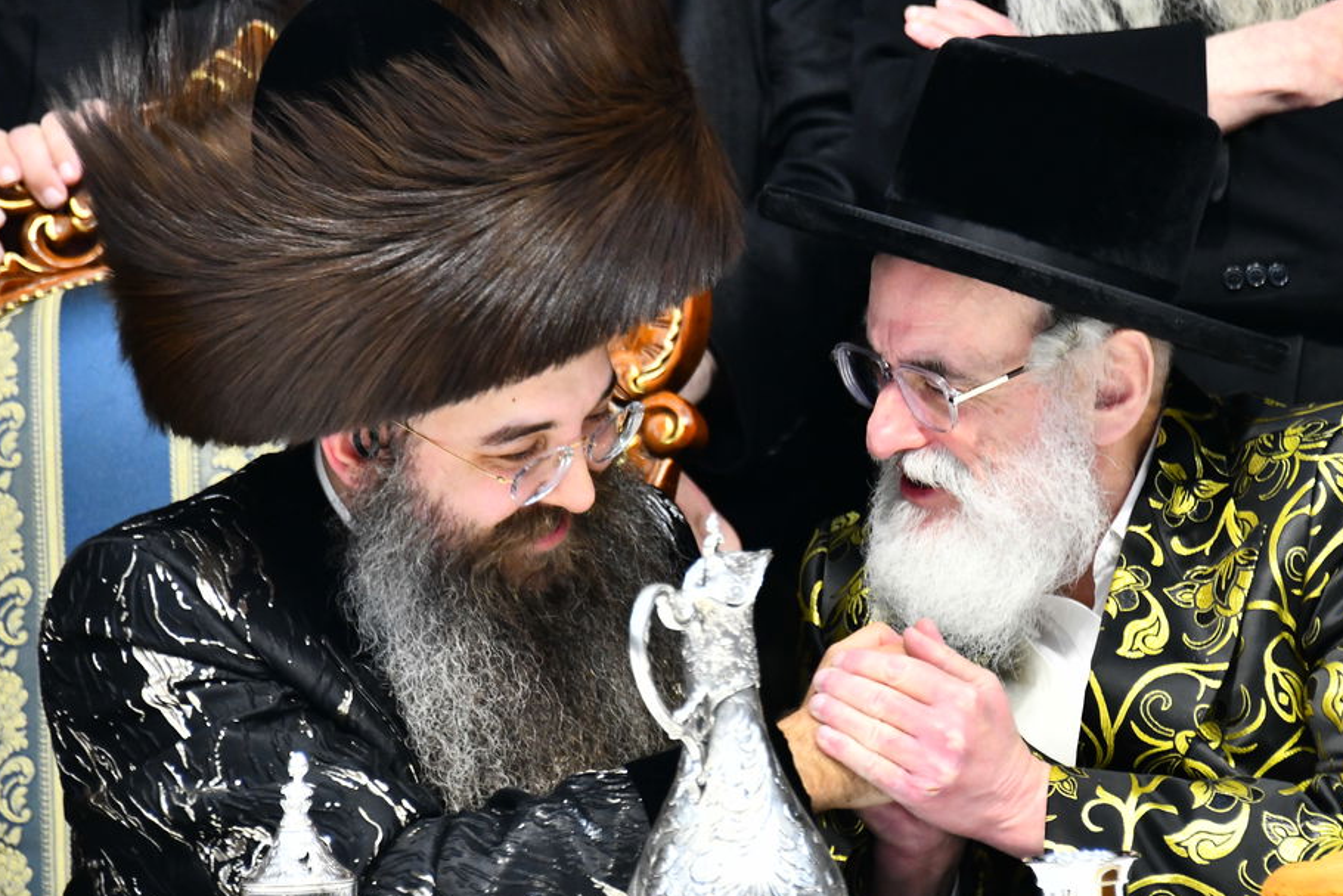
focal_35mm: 323
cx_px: 707
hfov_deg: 6.4
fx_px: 12051
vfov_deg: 4.3
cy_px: 413
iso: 2000
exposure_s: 1/125
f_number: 5.6
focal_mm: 210
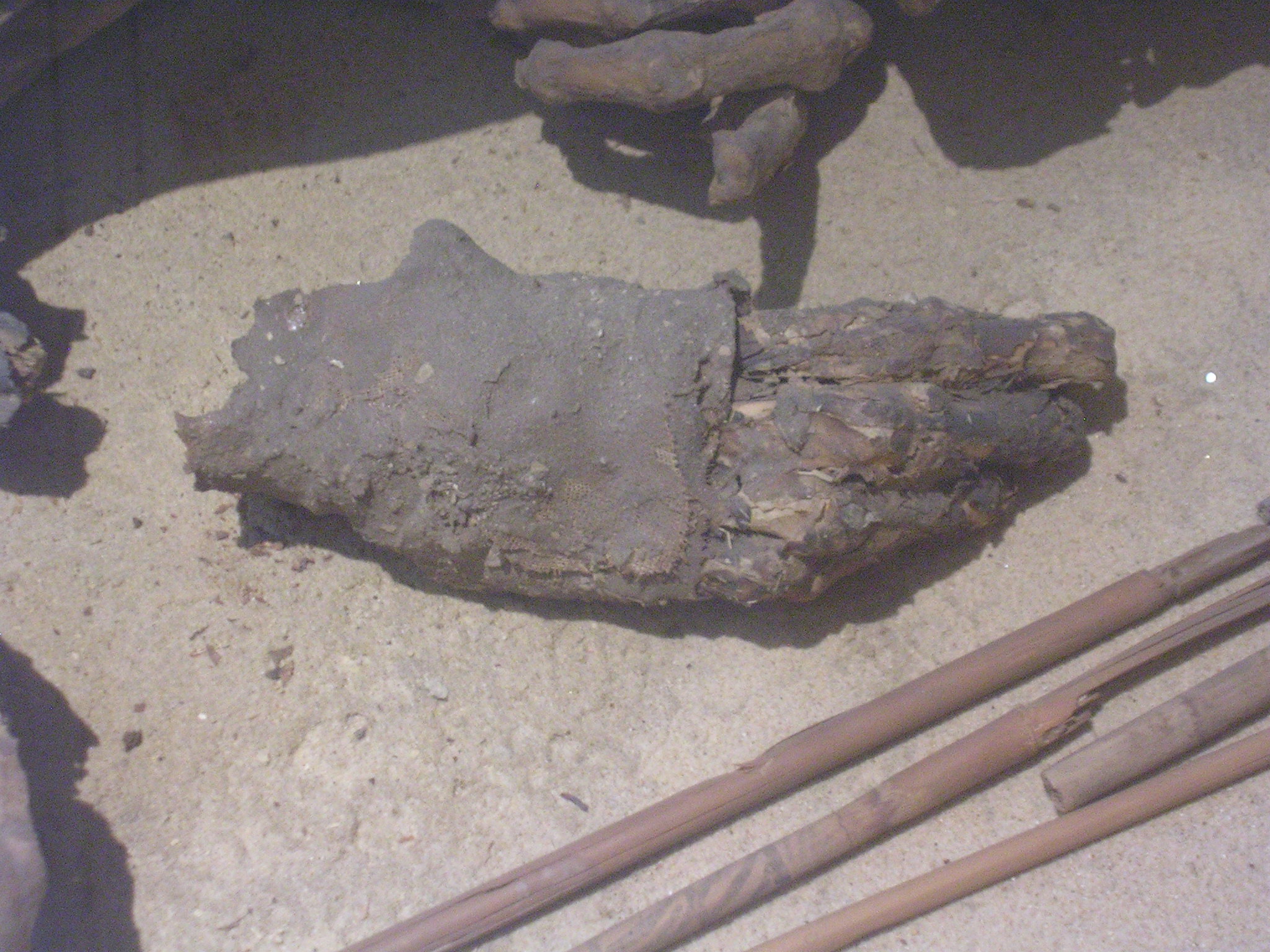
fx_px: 2972
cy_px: 476
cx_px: 635
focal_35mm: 81
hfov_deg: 24.1
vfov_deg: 18.2
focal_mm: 12.3
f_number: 4
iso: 200
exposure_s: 1/2.6
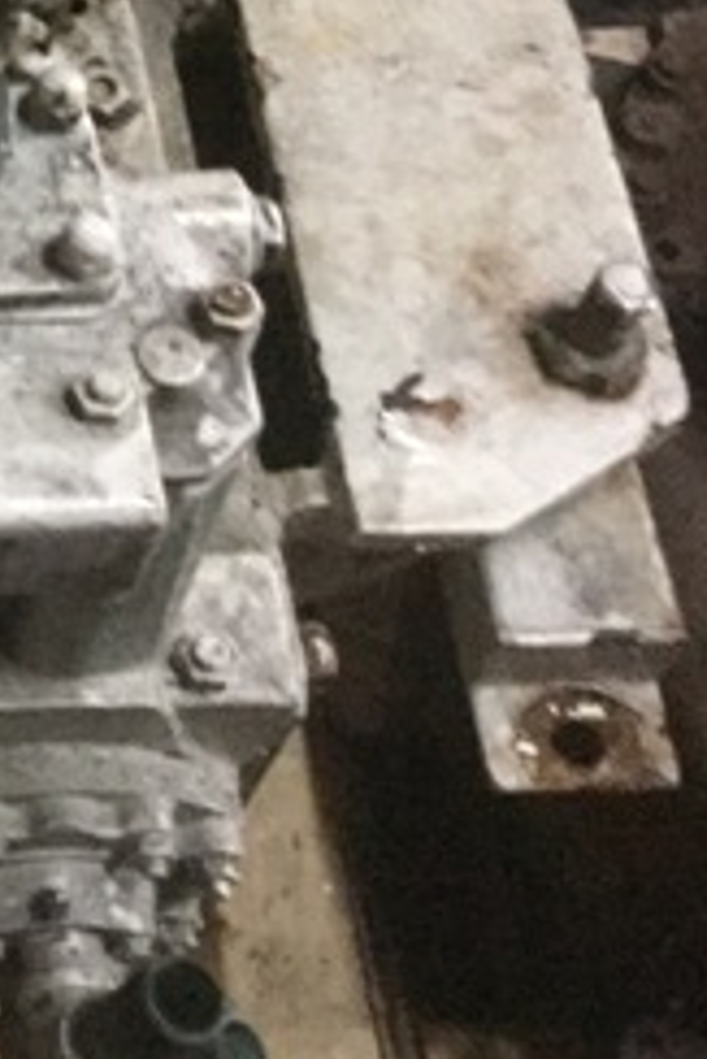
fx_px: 2530
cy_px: 208
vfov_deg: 23.3
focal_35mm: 86
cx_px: -646
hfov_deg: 13.8
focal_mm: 3.3
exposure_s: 1/15
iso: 500
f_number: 2.4
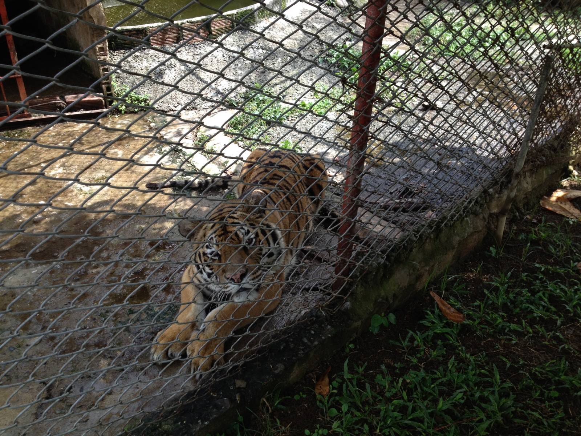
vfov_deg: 40.7
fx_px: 587
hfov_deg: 52.6
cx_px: 290
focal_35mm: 35
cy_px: 218
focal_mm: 4.28
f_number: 2.4
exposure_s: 1/375
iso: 50
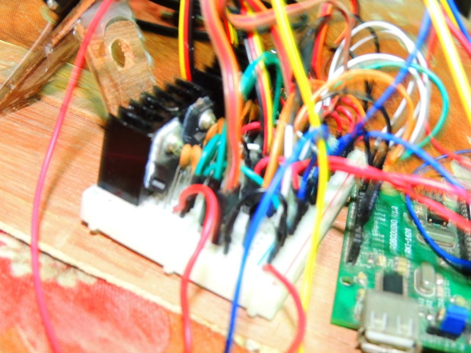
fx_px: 585
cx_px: 236
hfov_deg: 43.9
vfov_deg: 33.6
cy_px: 176
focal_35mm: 43
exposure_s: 1
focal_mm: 7.6
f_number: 3.4
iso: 140
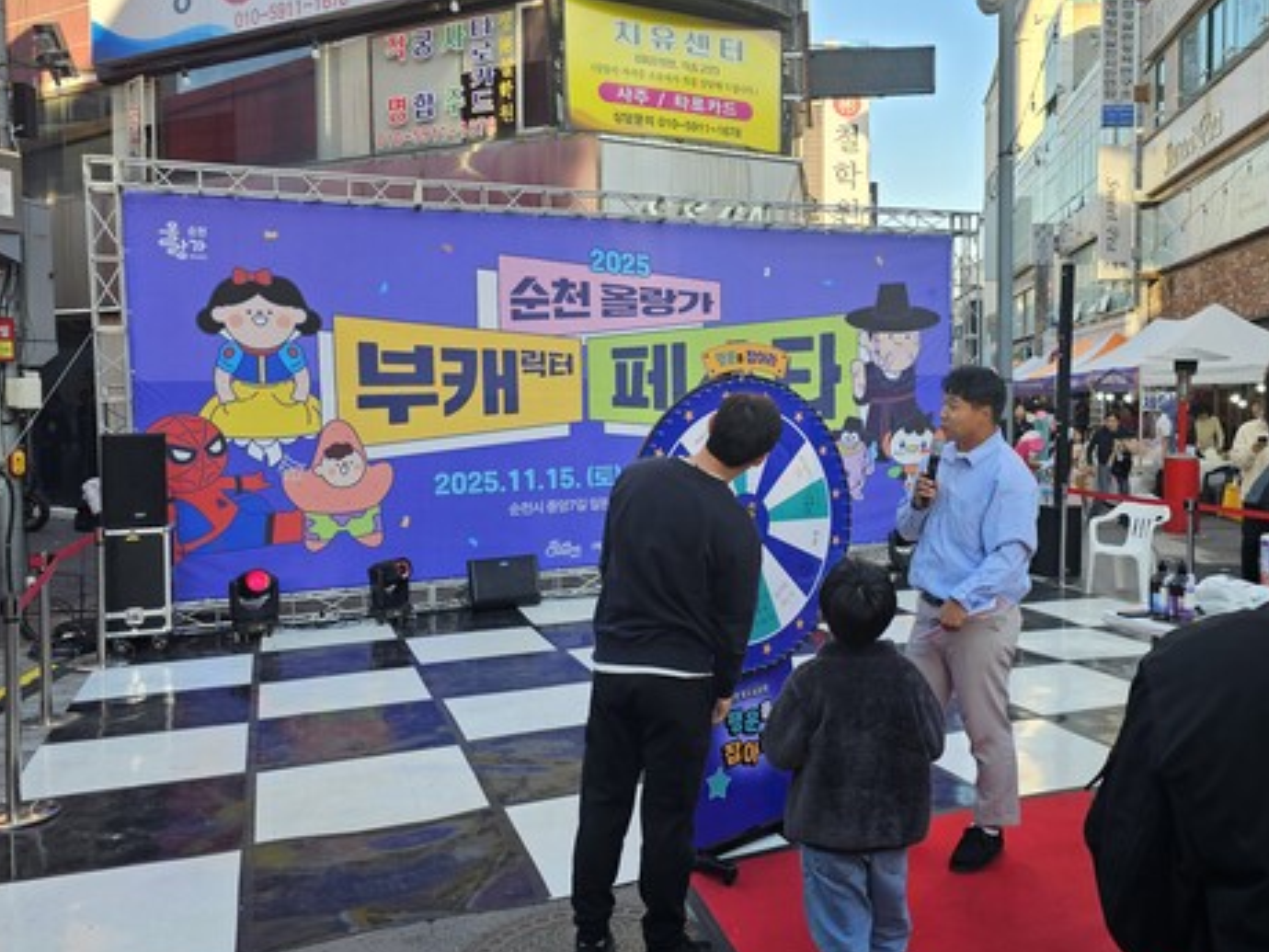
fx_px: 1100
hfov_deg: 59.2
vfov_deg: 46.8
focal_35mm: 30
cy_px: 458
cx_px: 797
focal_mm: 6.3
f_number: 1.7
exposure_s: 1/180
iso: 25
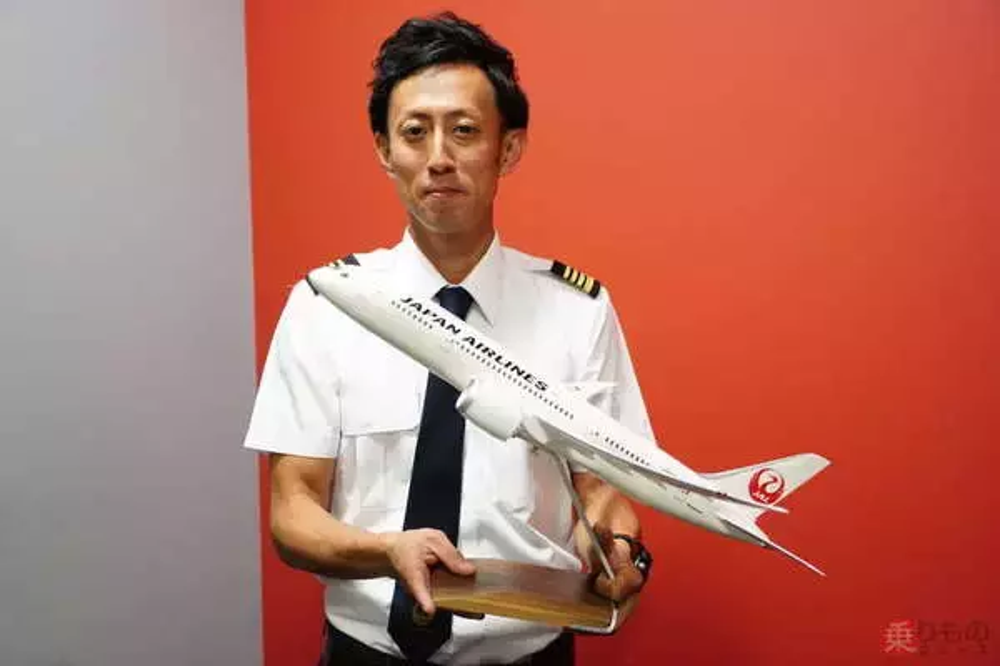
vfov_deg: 35.1
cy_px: 333
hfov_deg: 50.7
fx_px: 1055
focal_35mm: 38
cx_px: 500
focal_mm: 38
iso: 6400
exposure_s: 1/125
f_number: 4
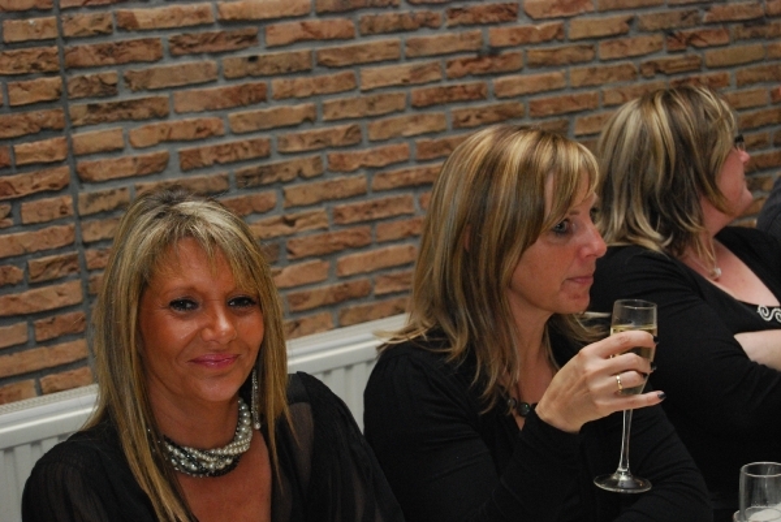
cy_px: 261
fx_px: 1791
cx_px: 390
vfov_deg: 16.6
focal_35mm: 82
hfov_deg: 24.6
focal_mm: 55
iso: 1600
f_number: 5.6
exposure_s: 1/60
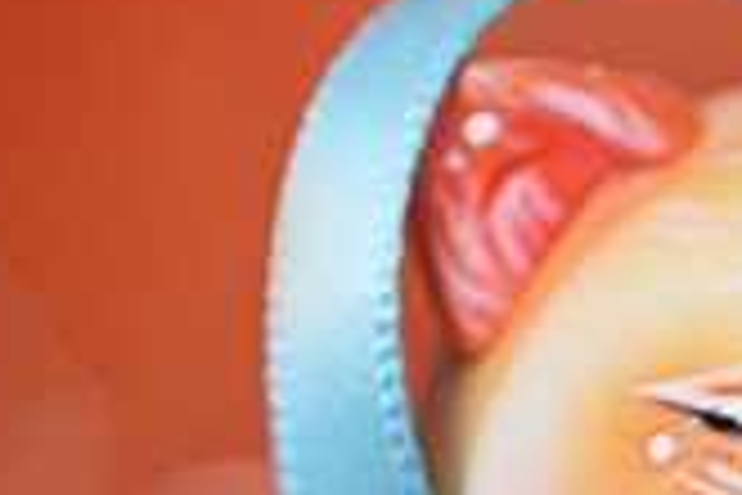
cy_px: 1516
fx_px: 5997
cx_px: 911
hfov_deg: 7.0
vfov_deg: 4.5
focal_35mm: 291
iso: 800
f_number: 4.5
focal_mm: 40
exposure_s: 1/60
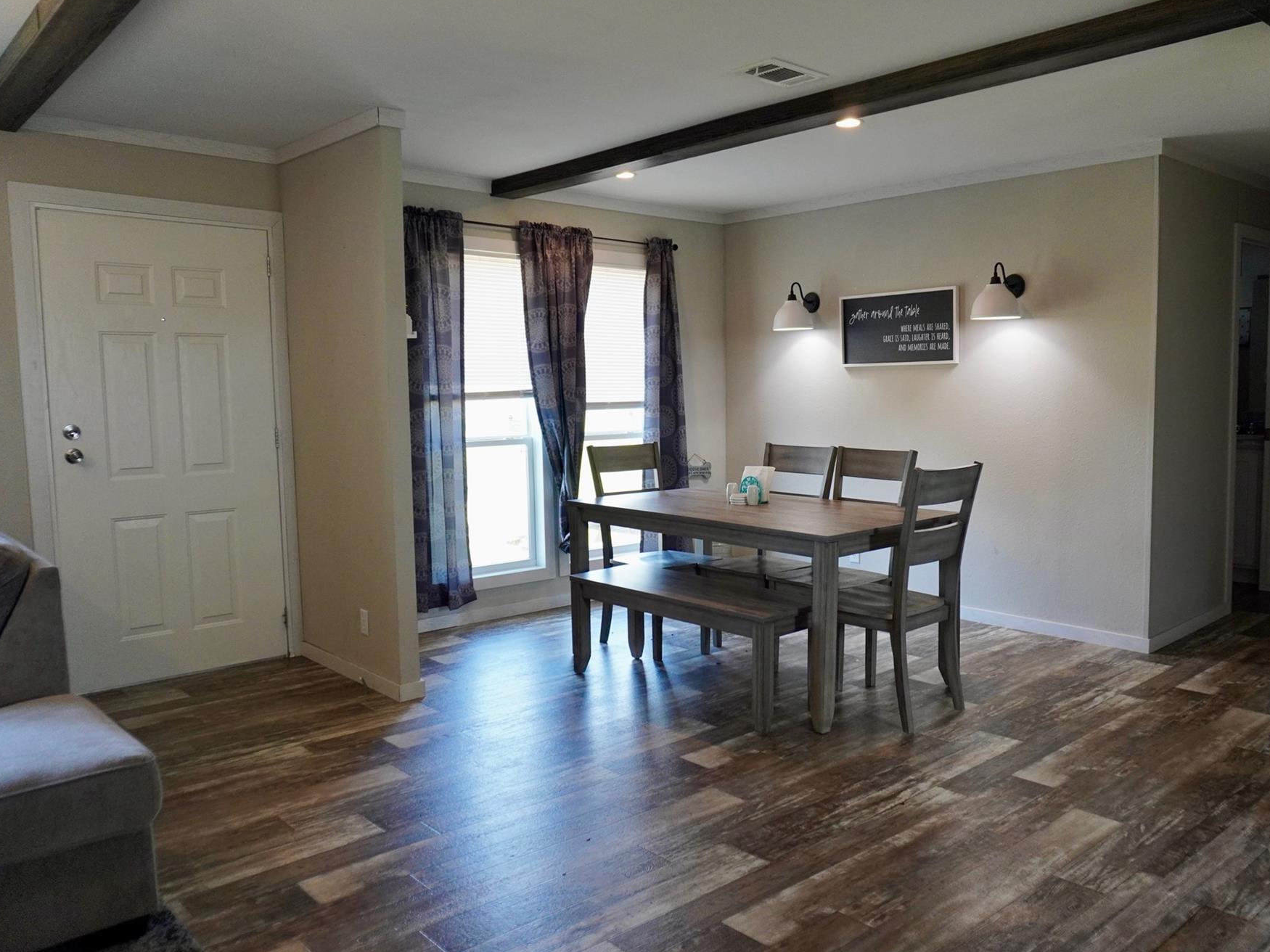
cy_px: 473
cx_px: 700
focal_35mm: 27
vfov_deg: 51.3
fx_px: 990
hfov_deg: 65.2
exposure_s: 1/160
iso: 800
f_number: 4
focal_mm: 16
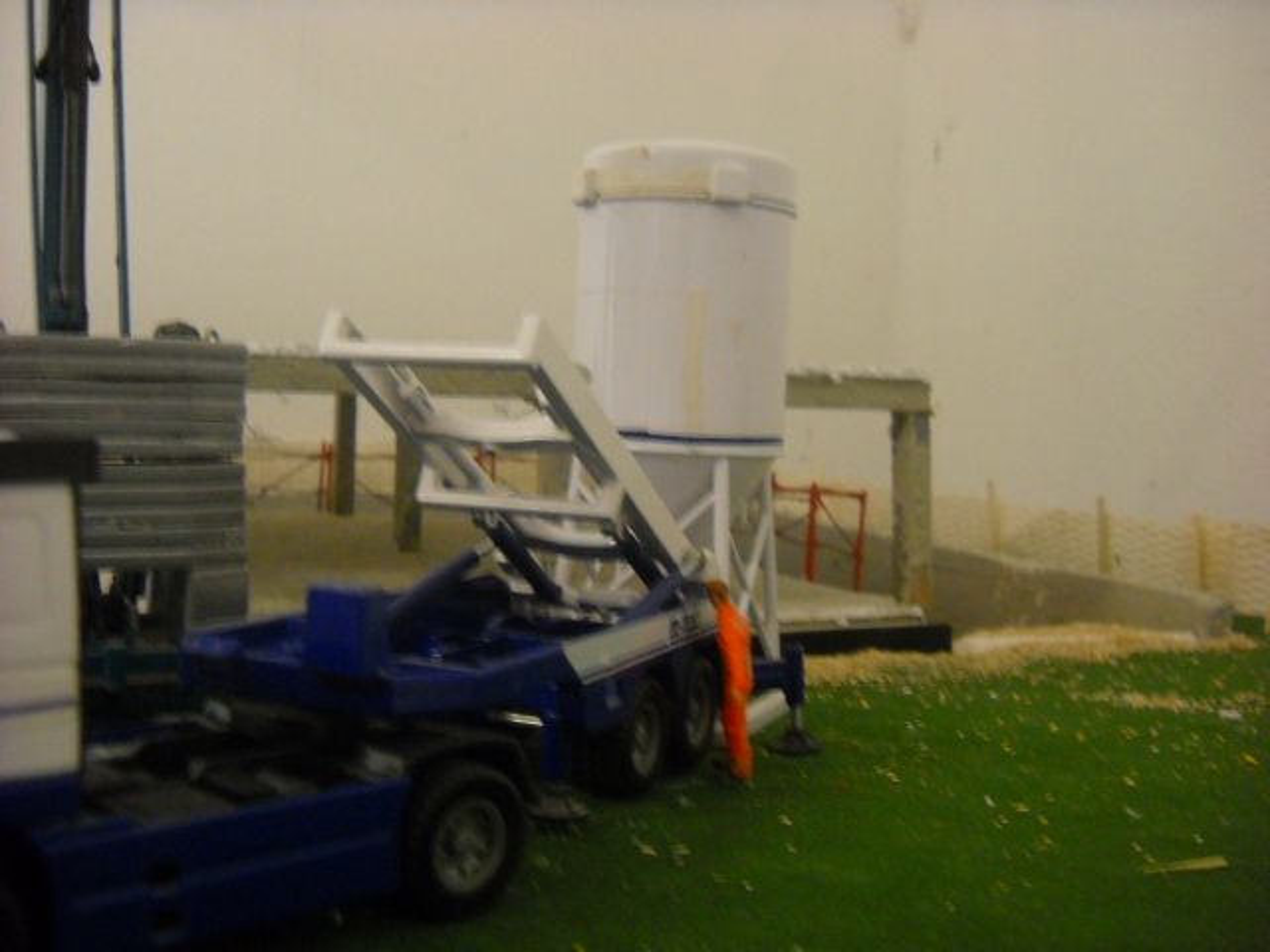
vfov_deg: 35.1
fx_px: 1504
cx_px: 635
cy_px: 476
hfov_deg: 45.8
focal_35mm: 41
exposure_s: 1/8
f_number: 3.1
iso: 400
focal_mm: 6.72
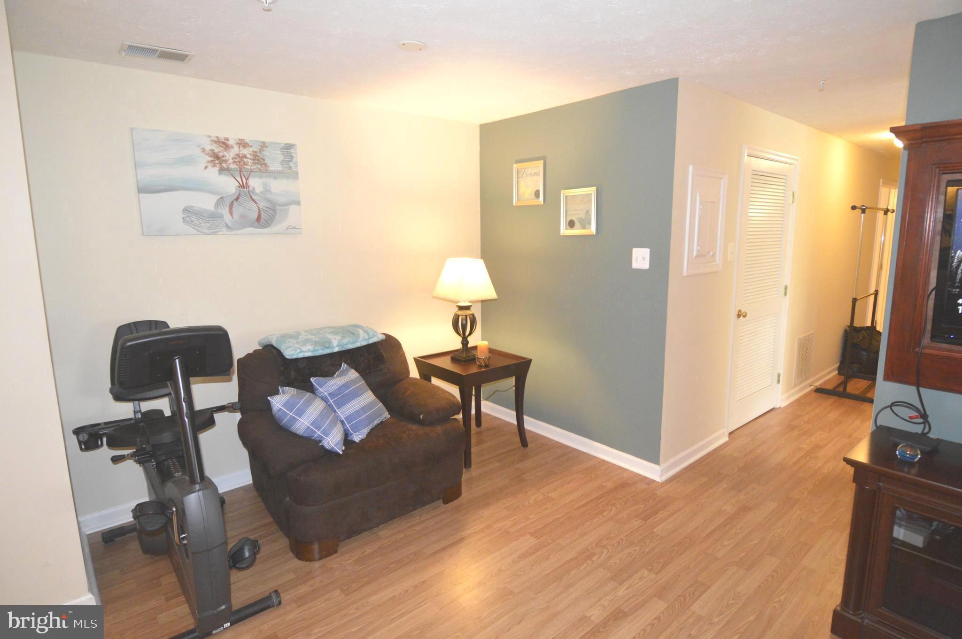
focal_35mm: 18
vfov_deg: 67.3
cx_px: 481
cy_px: 320
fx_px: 480
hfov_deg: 90.1
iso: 2500
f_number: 4
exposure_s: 1/60
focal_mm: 12
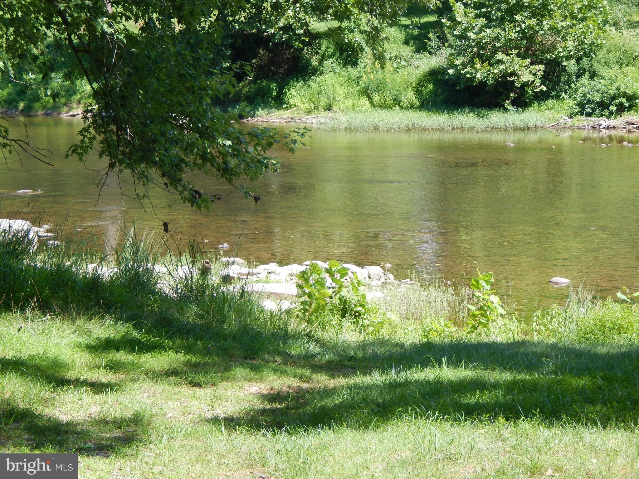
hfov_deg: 15.1
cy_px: 240
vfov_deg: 11.3
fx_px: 2418
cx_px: 320
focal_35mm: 131
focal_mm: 23.4
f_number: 4.8
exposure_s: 1/200
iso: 125
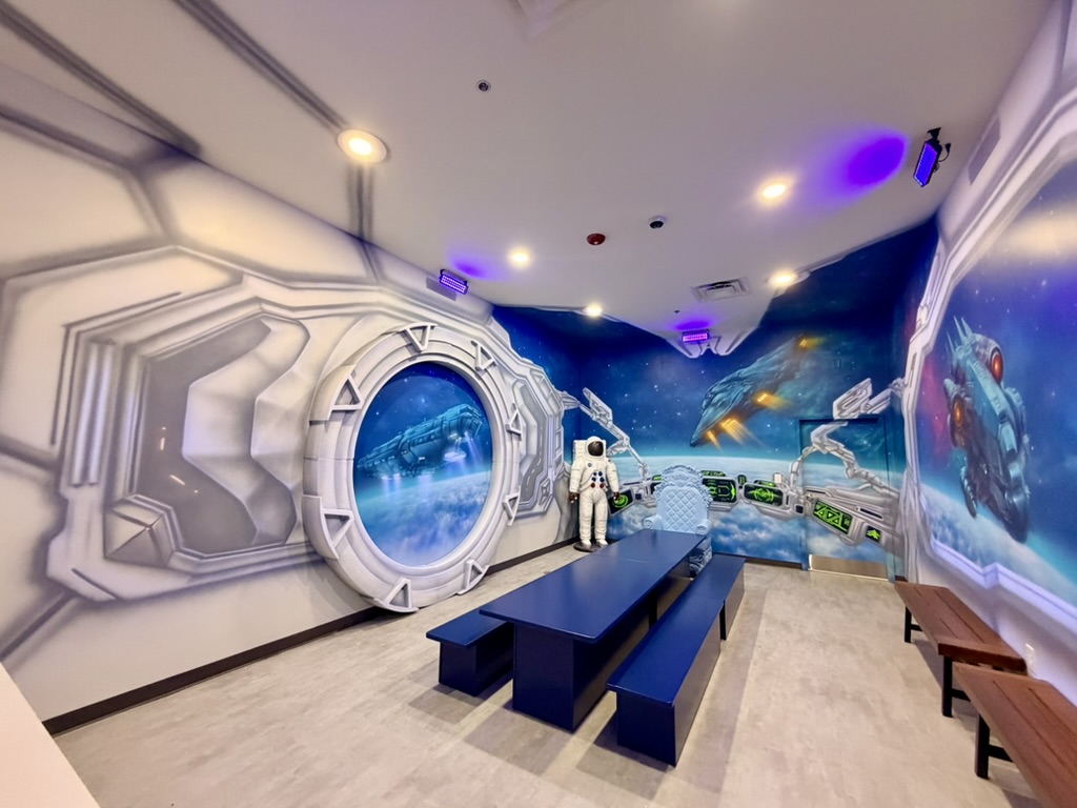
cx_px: 538
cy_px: 404
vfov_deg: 85.7
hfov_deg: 102.1
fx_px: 436
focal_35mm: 14
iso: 500
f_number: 2.2
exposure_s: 1/60
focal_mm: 2.22
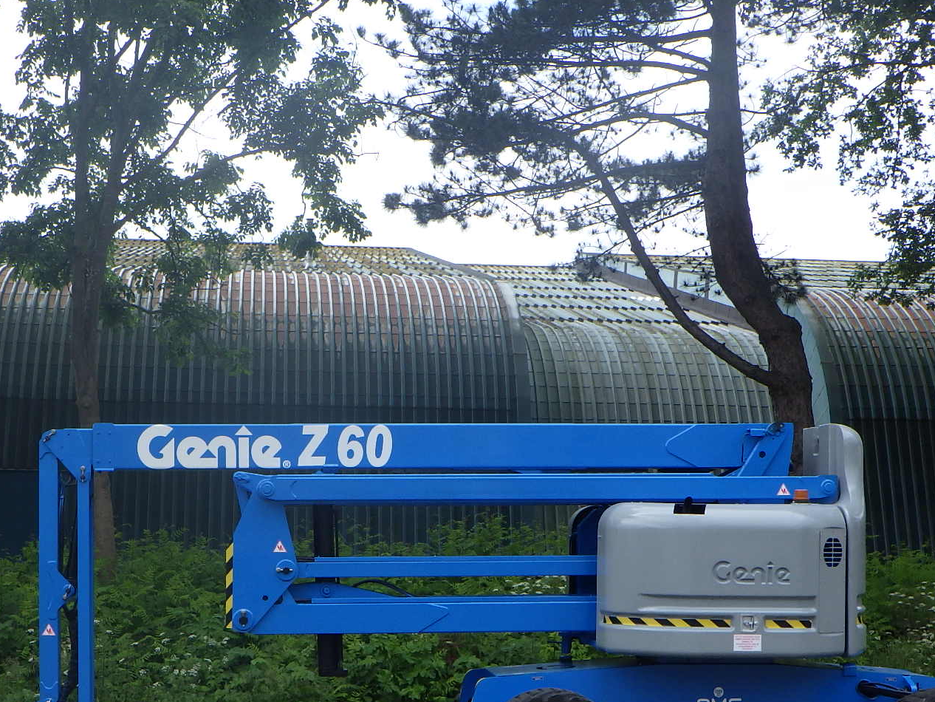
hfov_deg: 34.8
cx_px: 359
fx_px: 1486
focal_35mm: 55
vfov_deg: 26.2
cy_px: 523
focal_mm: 6.1
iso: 125
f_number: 4.6
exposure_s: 1/320
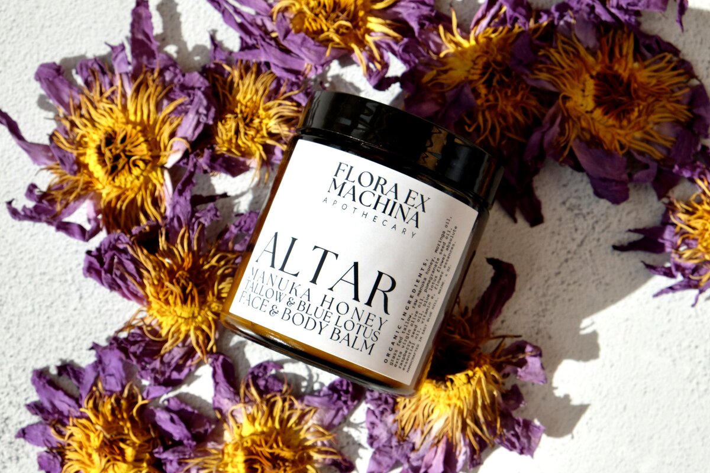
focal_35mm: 67
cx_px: 355
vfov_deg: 20.3
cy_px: 236
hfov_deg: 30.1
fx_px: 1321
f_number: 13
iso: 1250
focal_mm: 44.4
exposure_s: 1/420
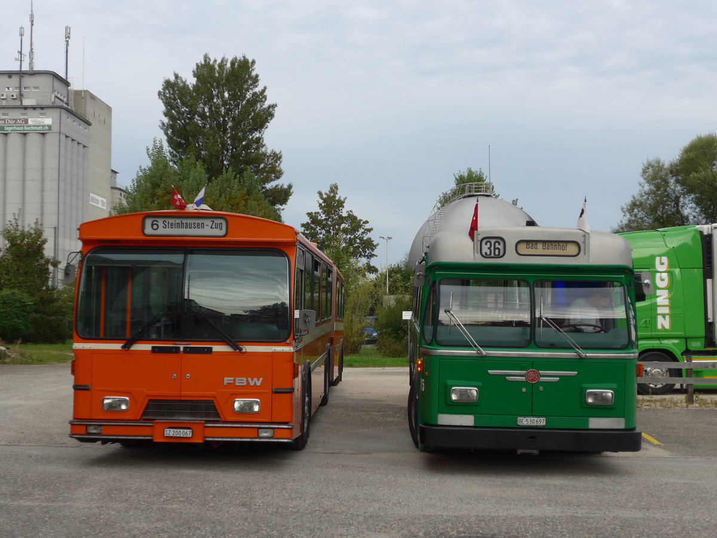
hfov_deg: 38.9
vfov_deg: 29.7
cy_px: 269
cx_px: 358
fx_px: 1015
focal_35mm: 49
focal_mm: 10.1
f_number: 3.2
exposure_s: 1/400
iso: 80
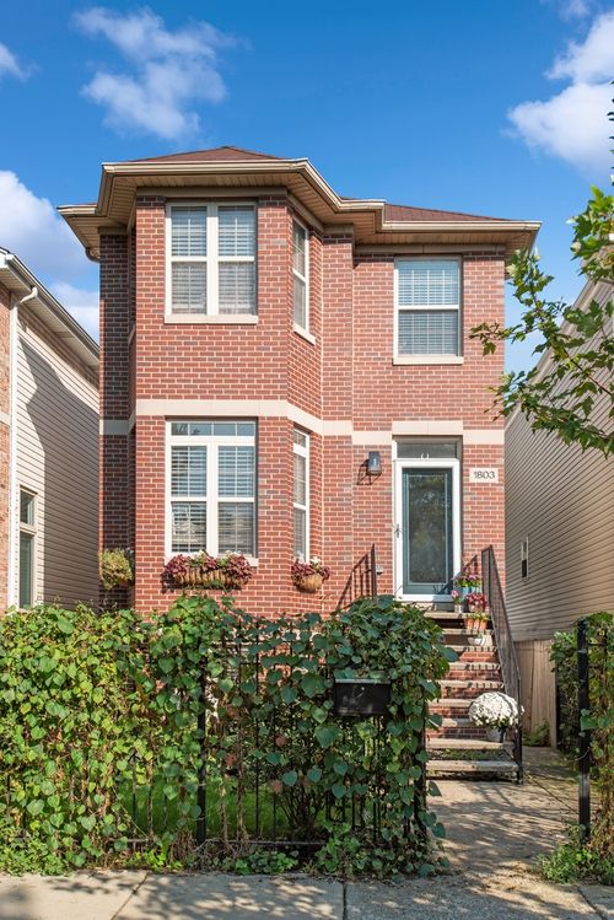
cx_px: 307
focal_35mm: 32
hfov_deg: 41.1
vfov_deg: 58.7
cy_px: 460
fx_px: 818
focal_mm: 32
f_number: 8
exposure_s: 1/250
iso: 100
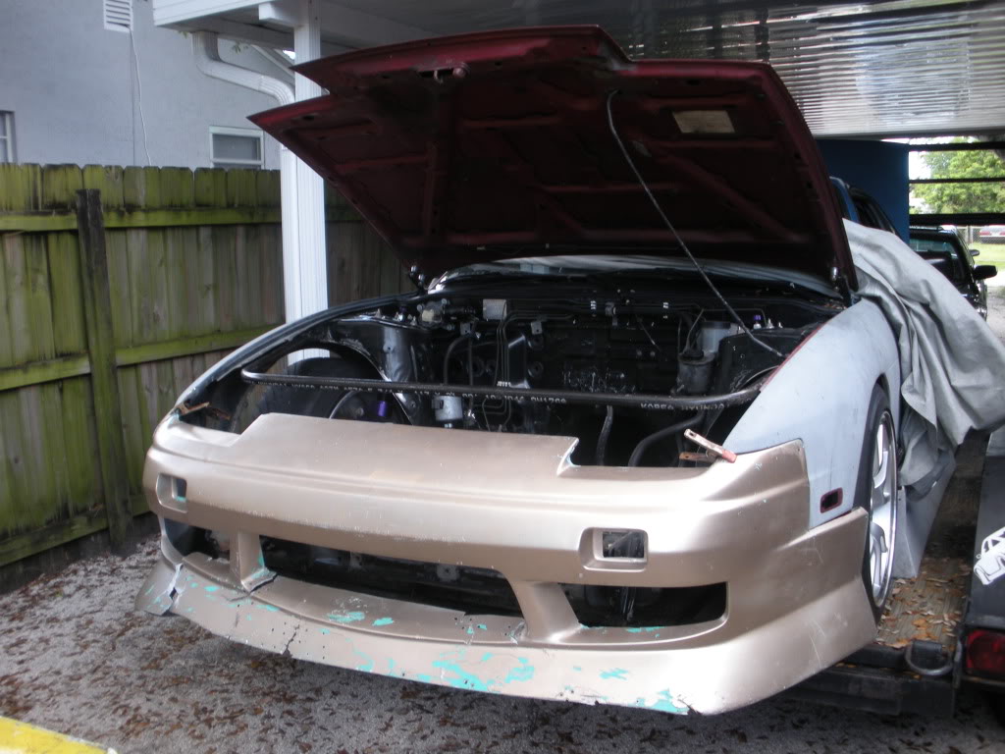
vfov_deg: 39.7
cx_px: 502
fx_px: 1045
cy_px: 377
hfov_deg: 51.4
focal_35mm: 36
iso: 83
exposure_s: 1/60
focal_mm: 6.3
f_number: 3.5
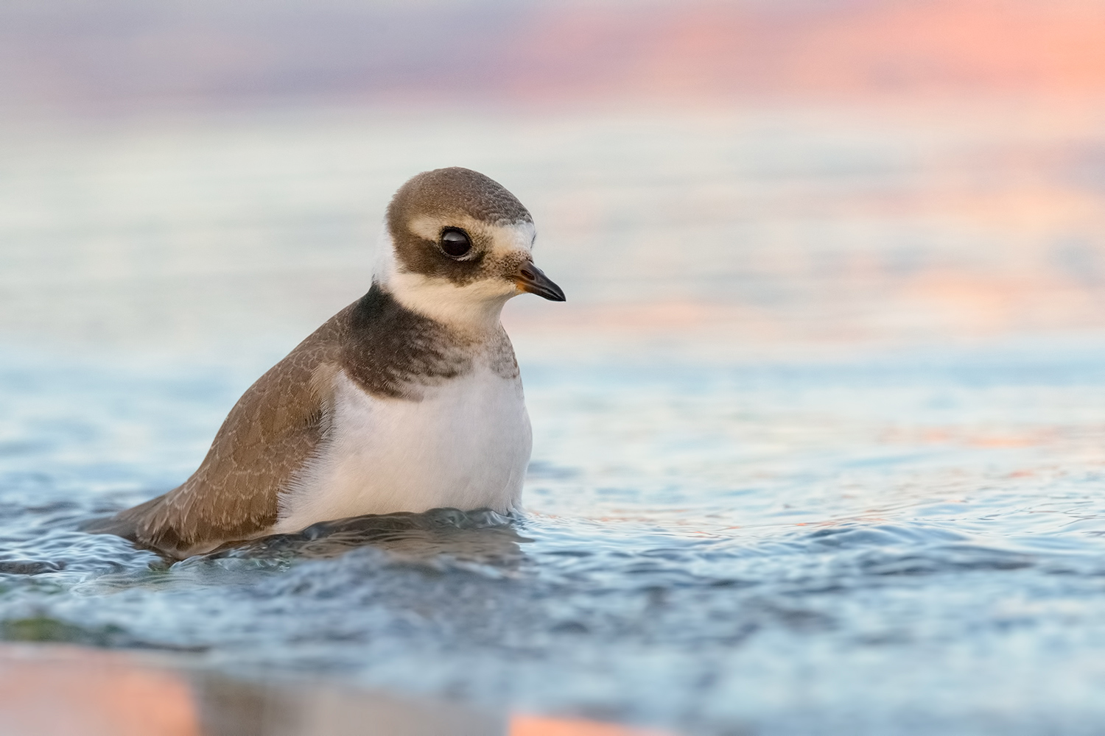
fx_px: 18415
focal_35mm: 600
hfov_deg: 3.4
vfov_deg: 2.3
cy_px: 368
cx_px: 552
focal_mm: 600
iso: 6400
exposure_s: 1/640
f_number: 10
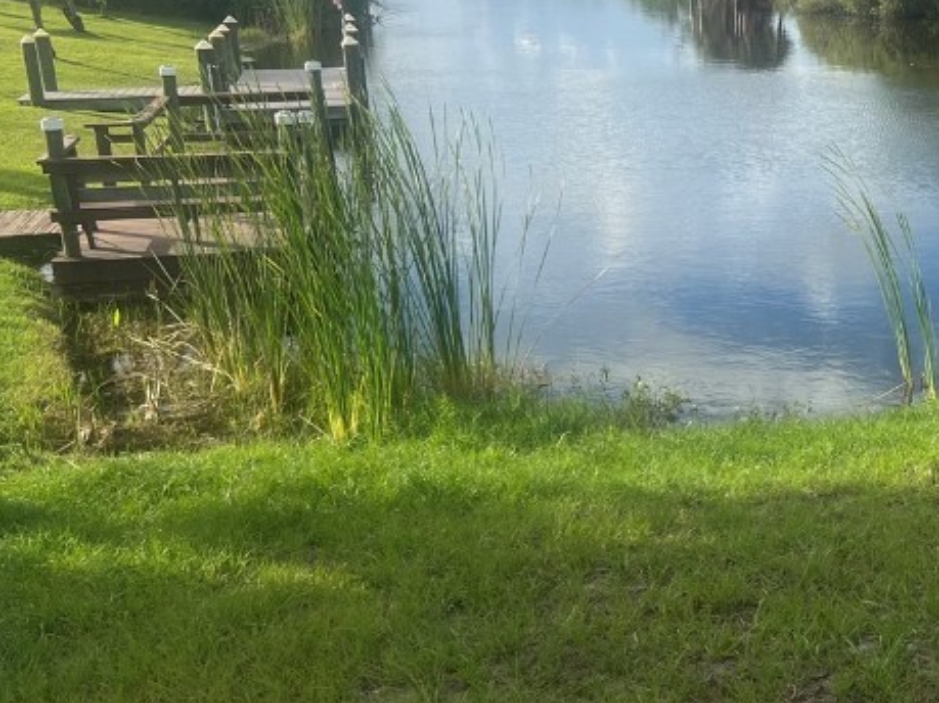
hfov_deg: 30.3
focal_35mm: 58
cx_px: 992
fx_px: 1573
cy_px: 347
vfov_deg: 25.2
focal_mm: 5.7
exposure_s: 1/1621
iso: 50
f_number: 1.5
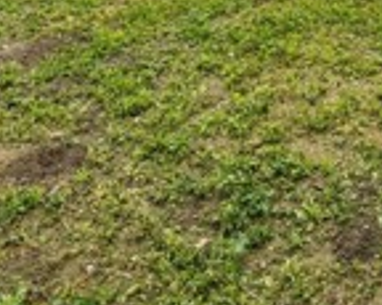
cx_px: 379
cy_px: -252
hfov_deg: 34.2
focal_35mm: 50
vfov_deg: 20.6
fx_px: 565
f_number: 8
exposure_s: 1/50
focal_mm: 12
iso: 100
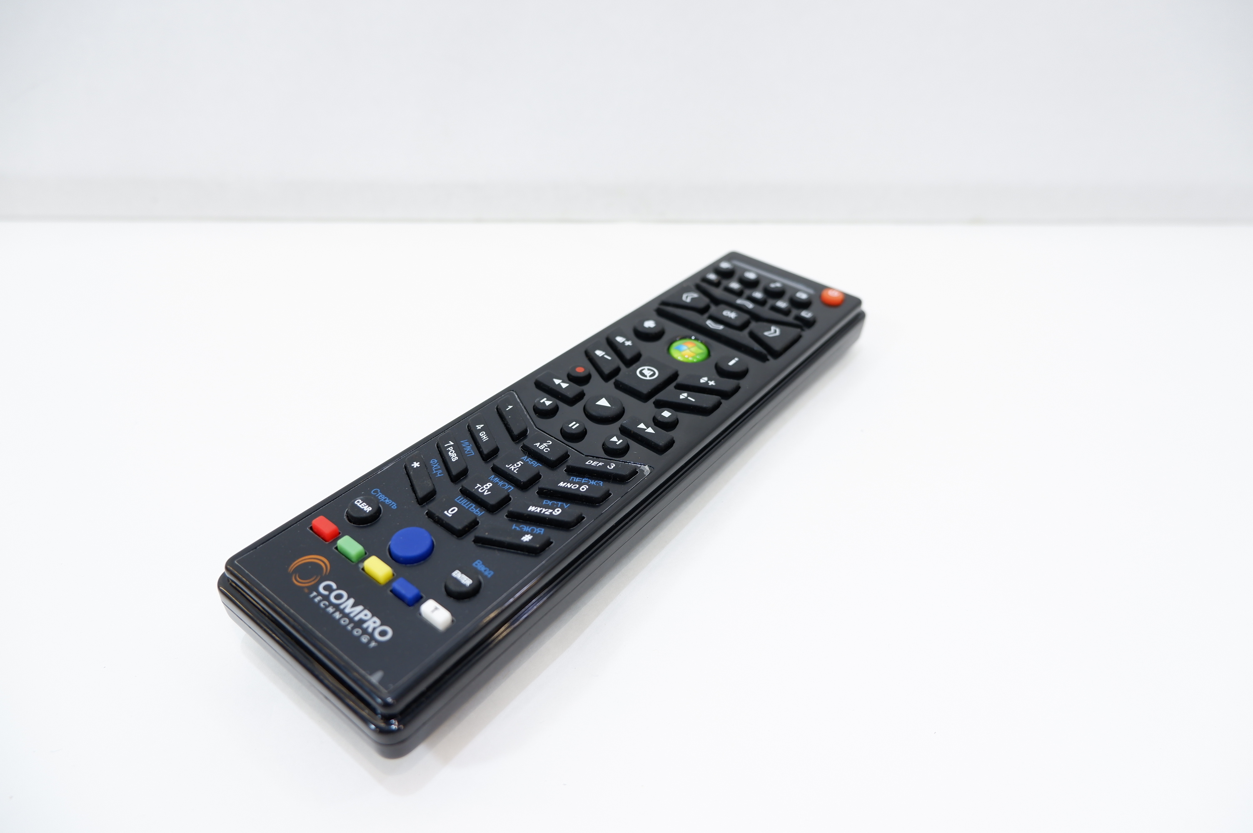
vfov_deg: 55.0
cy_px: 416
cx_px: 626
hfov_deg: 76.1
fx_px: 800
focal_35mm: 23
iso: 200
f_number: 3.5
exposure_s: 1/70
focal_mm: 15.2
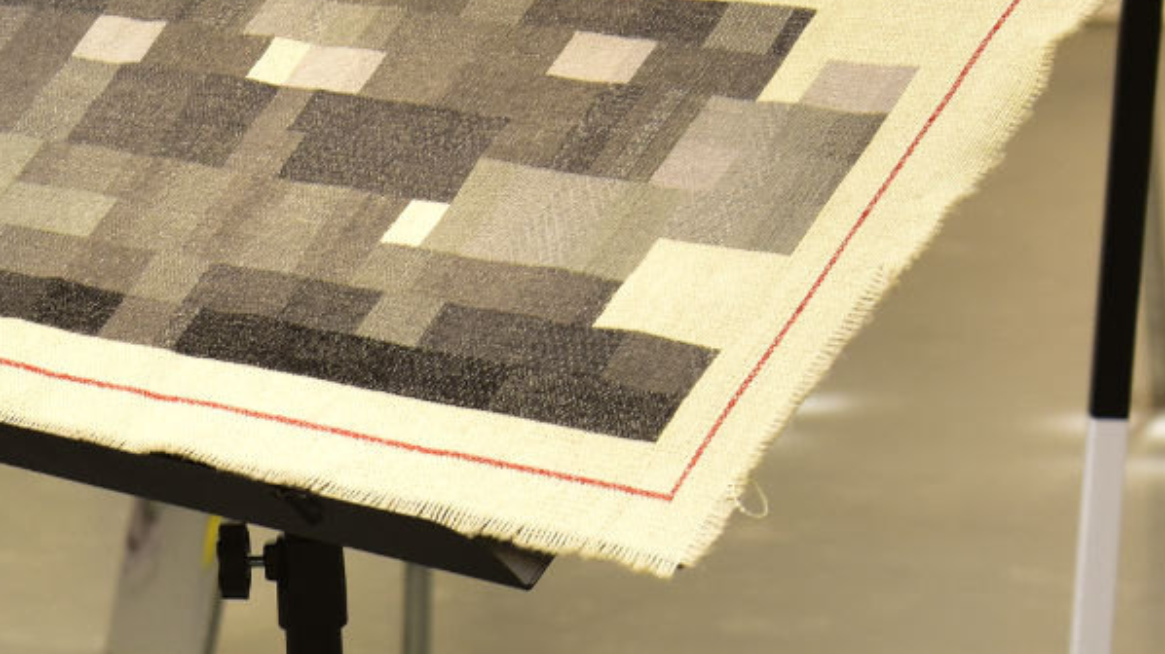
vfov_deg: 5.7
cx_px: -138
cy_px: 574
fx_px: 6547
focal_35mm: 212
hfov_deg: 10.0
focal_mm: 55
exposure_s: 1/40
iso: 400
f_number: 5.6
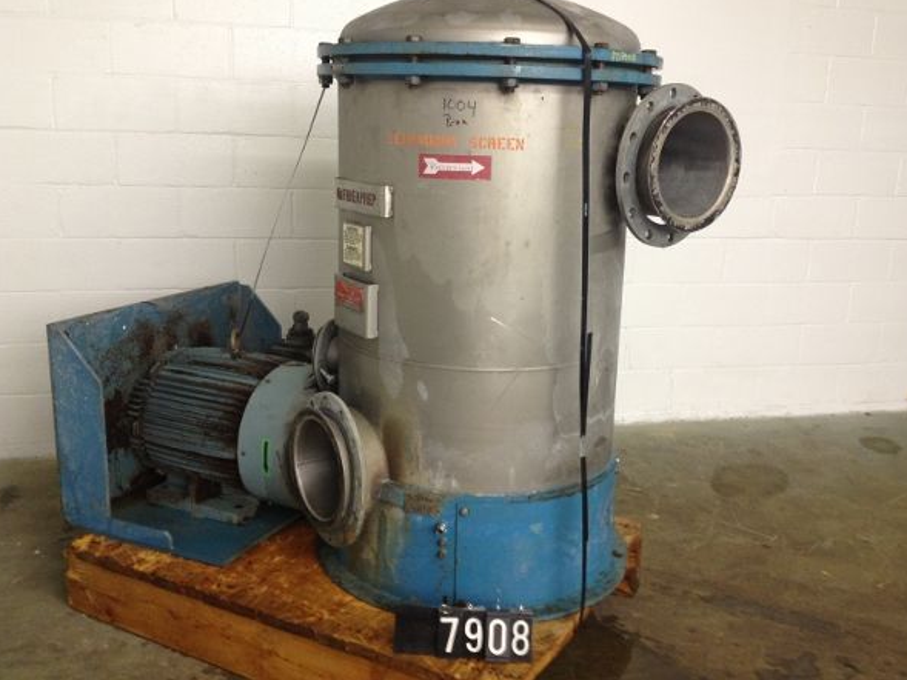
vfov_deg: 37.7
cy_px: 312
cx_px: 454
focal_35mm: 38
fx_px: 996
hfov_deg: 49.0
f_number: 2.4
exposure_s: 1/20
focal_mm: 4.28
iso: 160
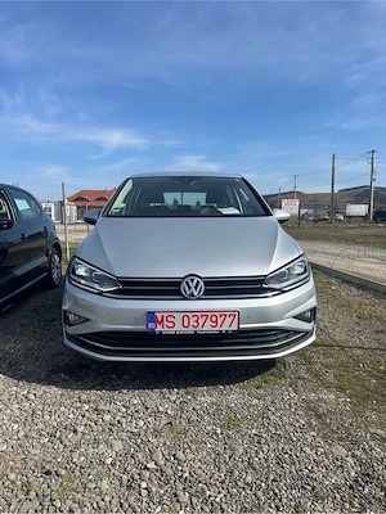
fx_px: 357
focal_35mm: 24
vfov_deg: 71.6
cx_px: 193
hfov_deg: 56.8
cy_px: 257
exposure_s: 1/5000
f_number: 1.78
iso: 80
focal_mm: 6.86
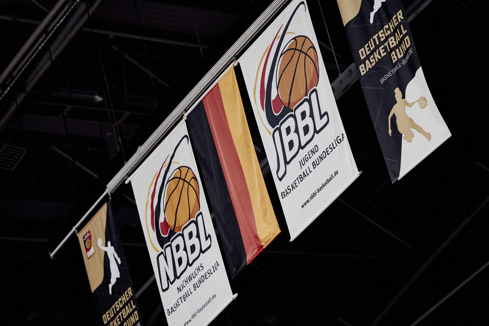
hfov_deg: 15.2
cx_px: 244
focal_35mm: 135
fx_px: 1833
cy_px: 163
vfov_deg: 10.2
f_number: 1.8
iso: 640
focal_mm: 135
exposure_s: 1/640
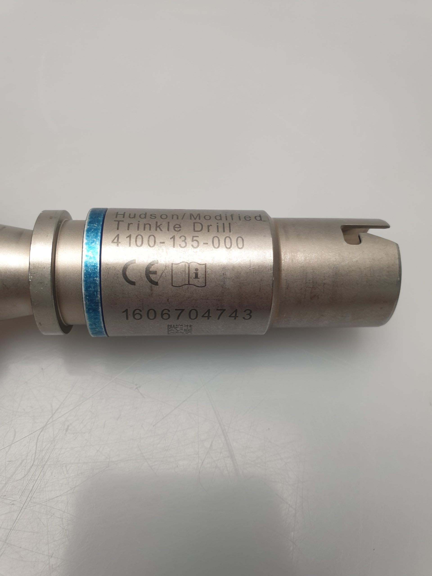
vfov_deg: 67.3
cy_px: 288
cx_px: 216
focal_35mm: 26
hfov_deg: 53.1
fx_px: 433
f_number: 2.4
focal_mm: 4.3
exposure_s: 1/50
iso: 50
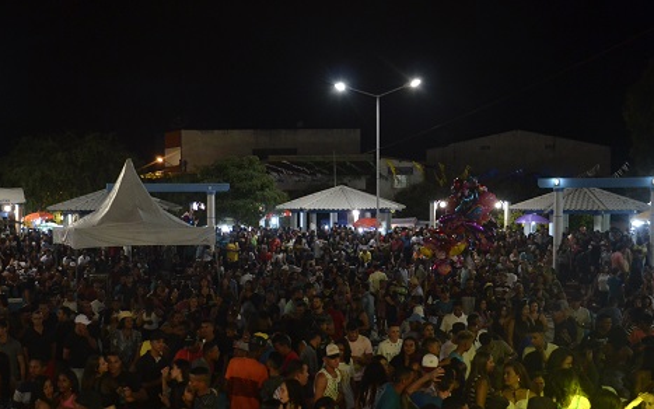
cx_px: 269
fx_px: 838
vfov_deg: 27.4
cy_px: 250
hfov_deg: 42.5
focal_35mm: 47
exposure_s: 1/80
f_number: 4
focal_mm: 24
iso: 2500
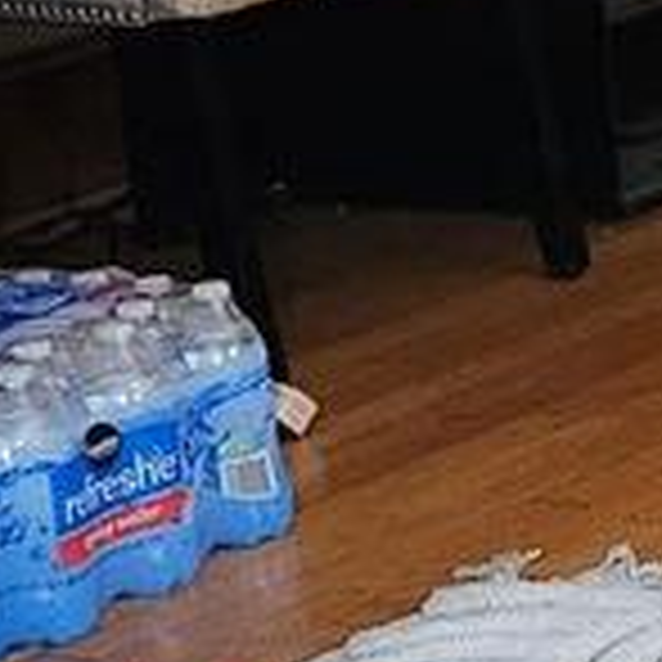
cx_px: 1491
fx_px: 4306
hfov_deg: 8.2
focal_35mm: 199
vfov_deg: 8.8
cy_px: 63
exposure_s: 1/120
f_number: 1.8
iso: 640
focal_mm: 5.4
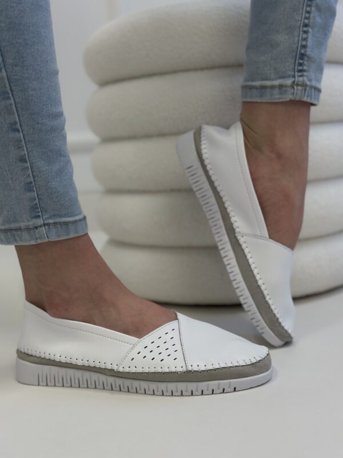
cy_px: 229
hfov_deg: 30.3
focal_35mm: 48
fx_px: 634
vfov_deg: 39.7
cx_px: 172
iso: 80
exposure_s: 1/100
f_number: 1.78
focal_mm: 6.86
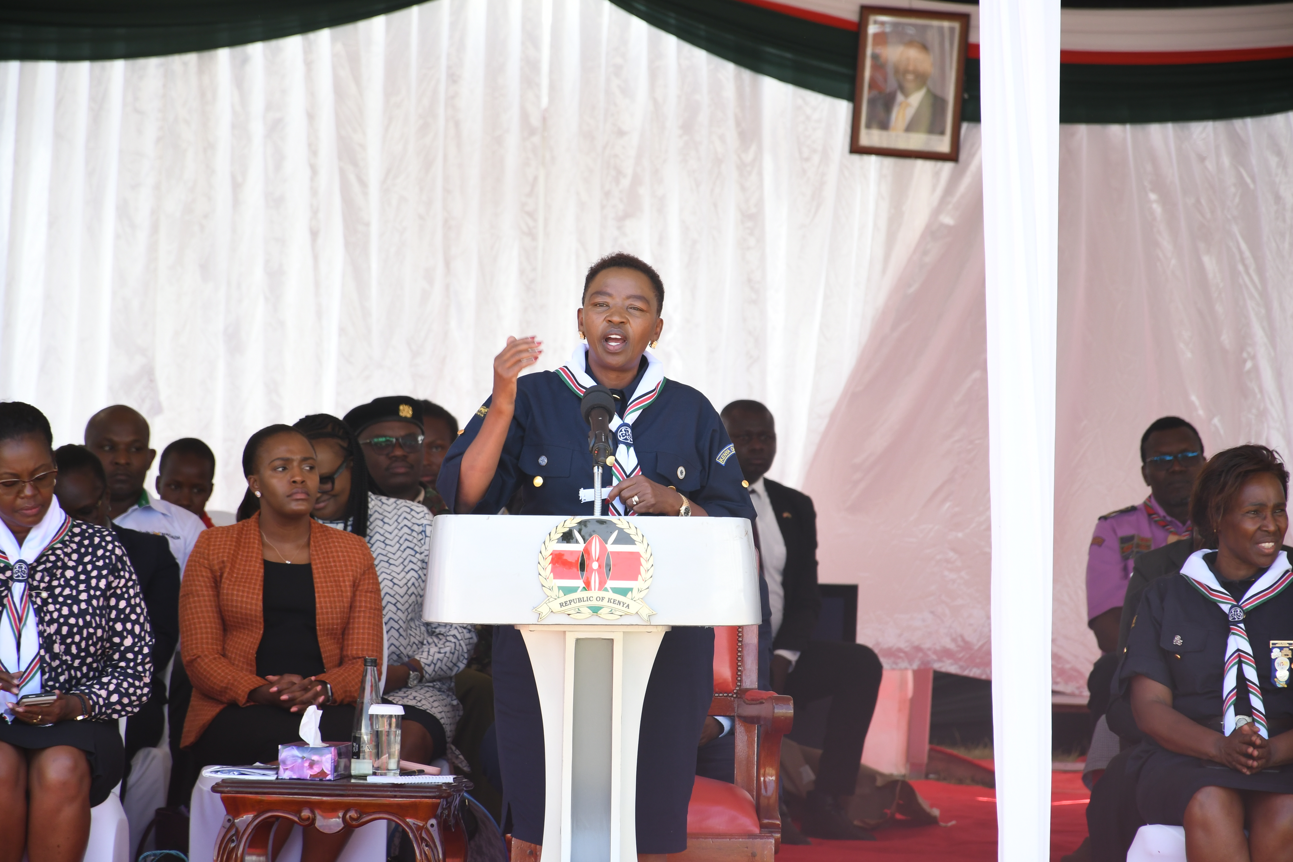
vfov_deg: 6.5
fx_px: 7542
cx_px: 646
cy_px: 431
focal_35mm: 210
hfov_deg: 9.8
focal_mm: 140
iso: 400
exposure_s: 1/200
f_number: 5.6
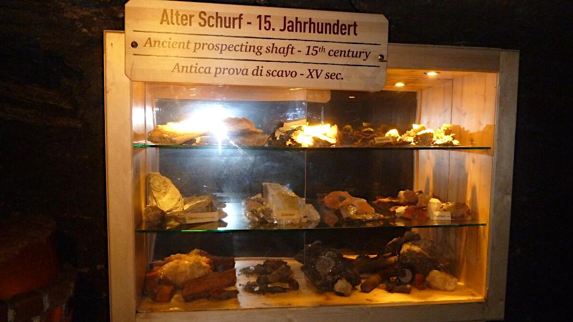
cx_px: 289
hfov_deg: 61.0
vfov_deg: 36.5
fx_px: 486
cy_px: 191
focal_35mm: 32
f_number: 3.4
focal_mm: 4.7
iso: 400
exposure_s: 1/30
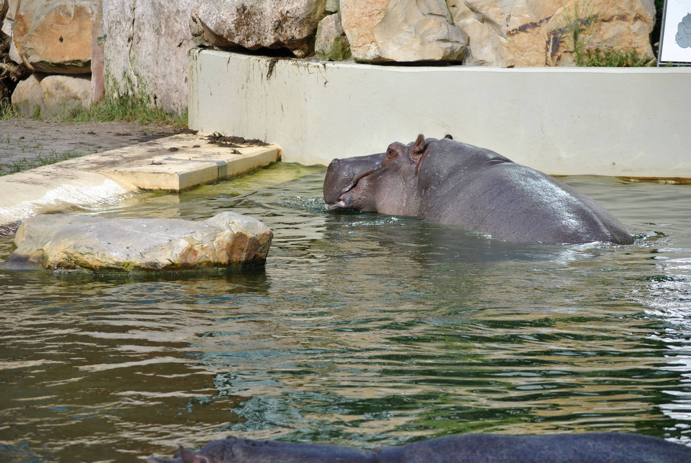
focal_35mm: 153
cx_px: 346
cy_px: 232
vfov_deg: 9.0
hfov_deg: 13.4
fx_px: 2940
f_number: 5.6
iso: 180
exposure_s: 1/500
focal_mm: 102
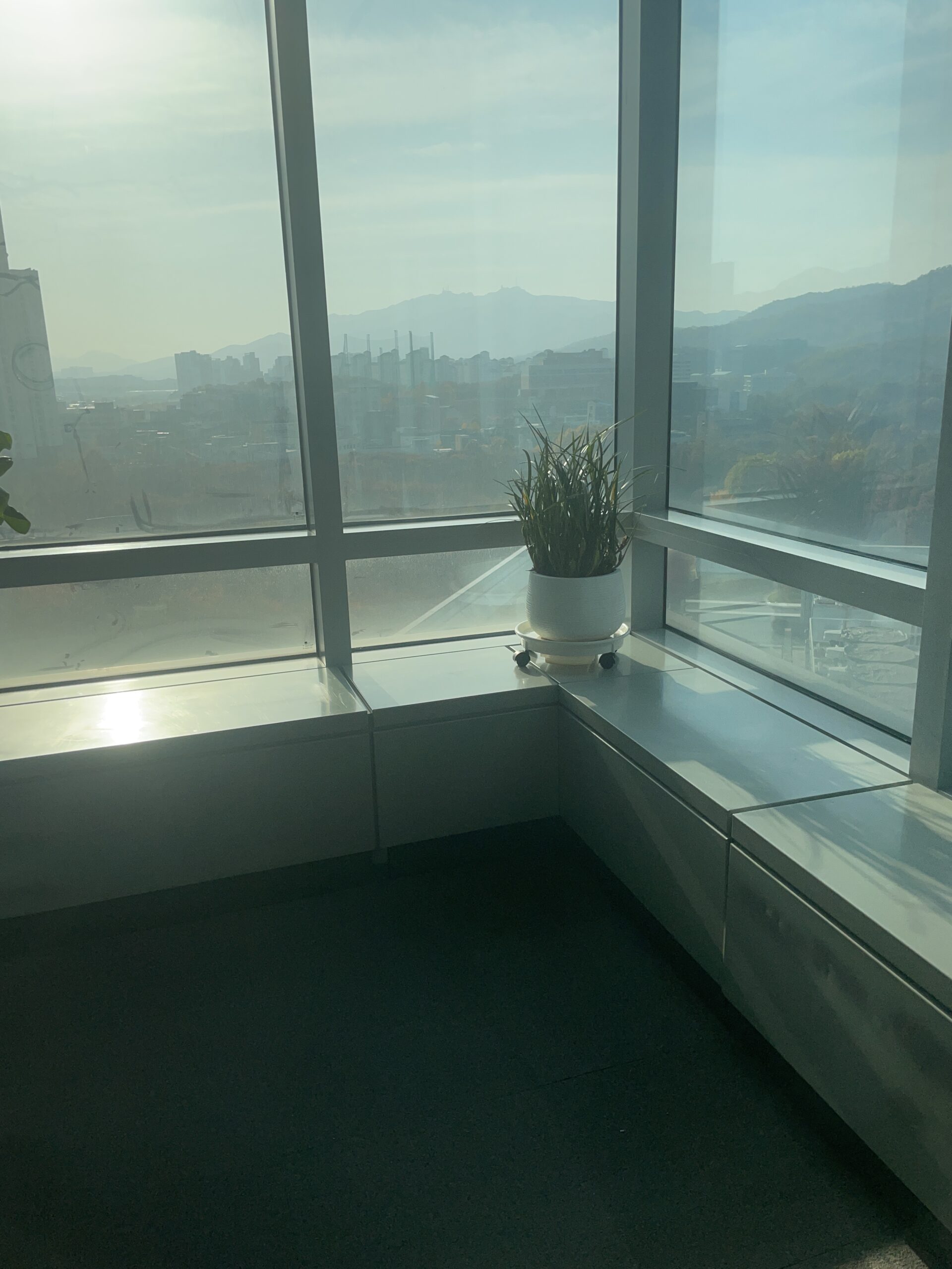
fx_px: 953
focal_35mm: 26
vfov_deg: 67.3
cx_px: 476
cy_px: 634
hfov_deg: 53.1
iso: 32
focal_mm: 4.2
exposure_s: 1/4132
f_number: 1.6
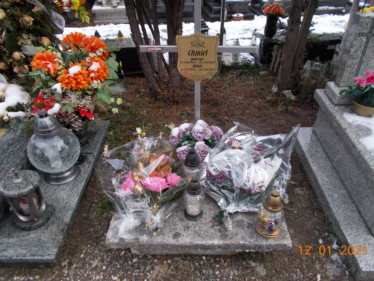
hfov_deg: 65.3
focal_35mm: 27
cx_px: 194
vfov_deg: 51.4
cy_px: 139
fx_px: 292
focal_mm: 4.6
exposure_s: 1/160
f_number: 3.2
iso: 80
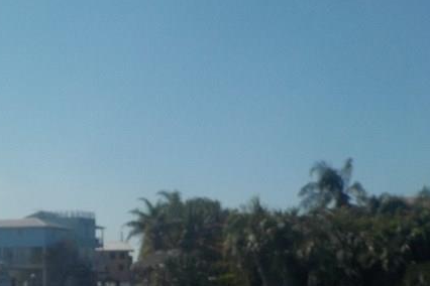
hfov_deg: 26.9
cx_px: 147
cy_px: 320
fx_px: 896
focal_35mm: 75
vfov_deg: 17.5
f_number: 3.3
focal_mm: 4.1
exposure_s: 1/1600
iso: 125
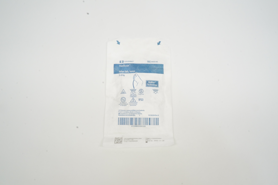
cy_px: 92
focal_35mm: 30
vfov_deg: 43.5
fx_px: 231
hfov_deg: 62.0
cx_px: 139
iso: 800
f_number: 22
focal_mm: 20
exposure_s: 1/6
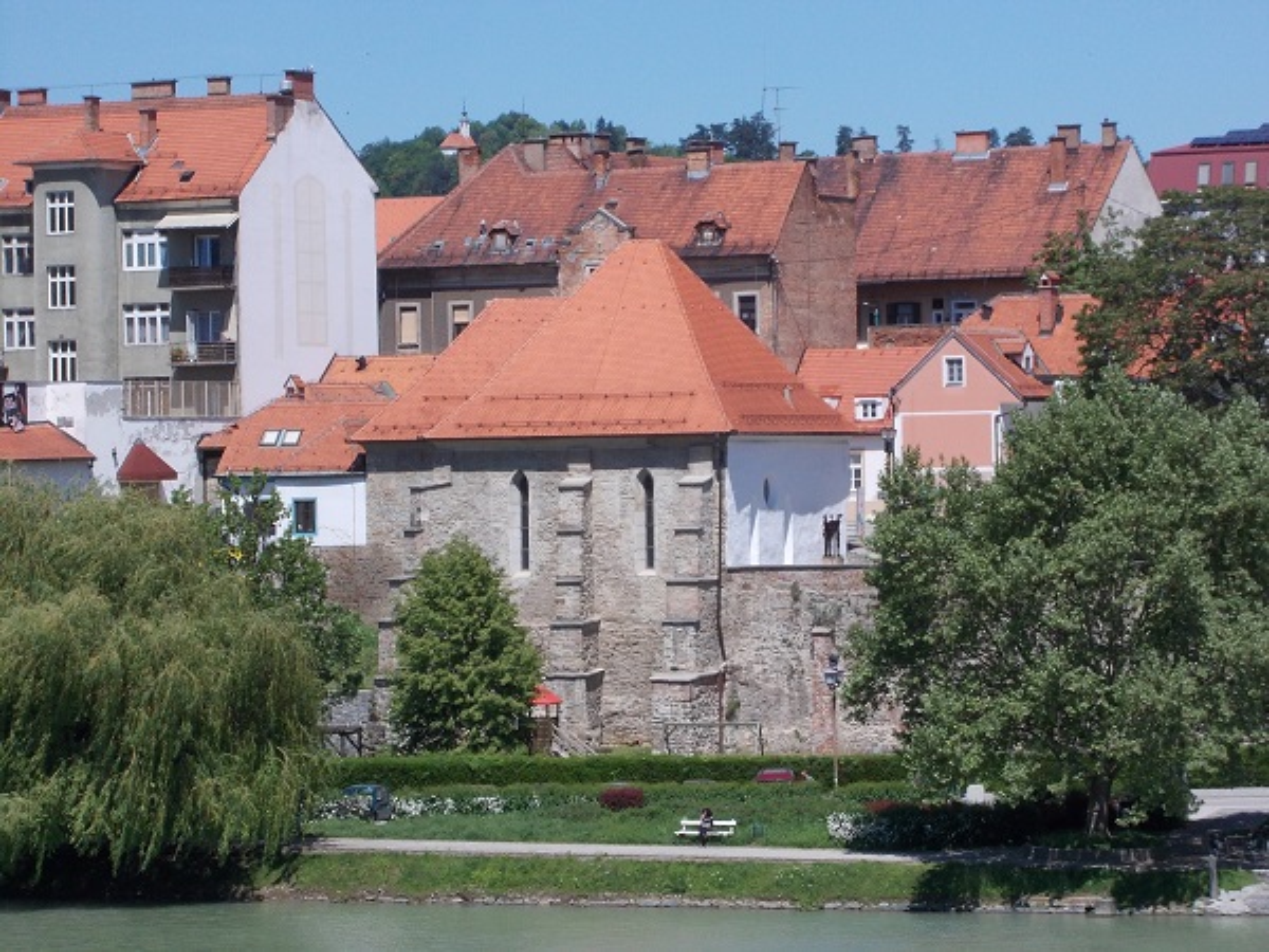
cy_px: 476
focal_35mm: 140
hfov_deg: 14.1
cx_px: 634
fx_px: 5132
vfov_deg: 10.6
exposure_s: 1/320
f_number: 6.8
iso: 80
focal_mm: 20
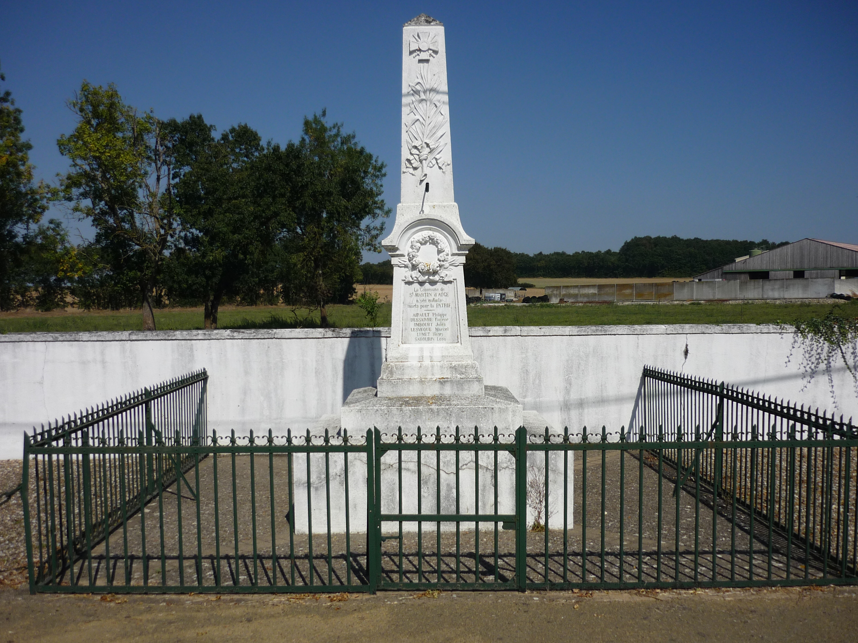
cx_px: 441
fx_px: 843
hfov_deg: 54.0
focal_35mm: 34
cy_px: 327
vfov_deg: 41.8
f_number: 8
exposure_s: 1/500
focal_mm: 5.5
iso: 100
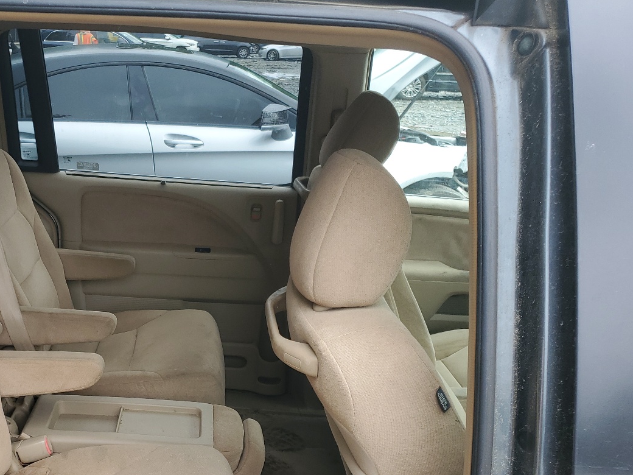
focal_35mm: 40
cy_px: 351
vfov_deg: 35.2
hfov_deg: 45.0
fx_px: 731
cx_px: 150
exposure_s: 1/333
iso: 50
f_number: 1.5
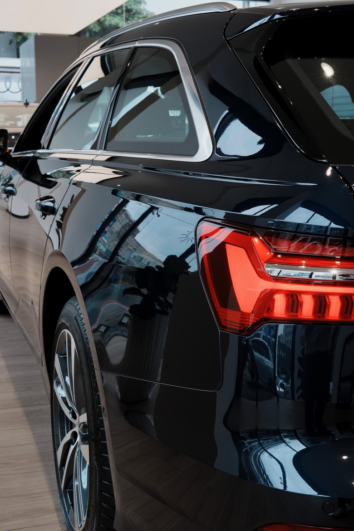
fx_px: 752
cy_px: 266
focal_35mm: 51
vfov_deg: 38.9
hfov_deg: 26.5
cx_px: 177
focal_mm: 51
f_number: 13
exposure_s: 1/125
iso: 500
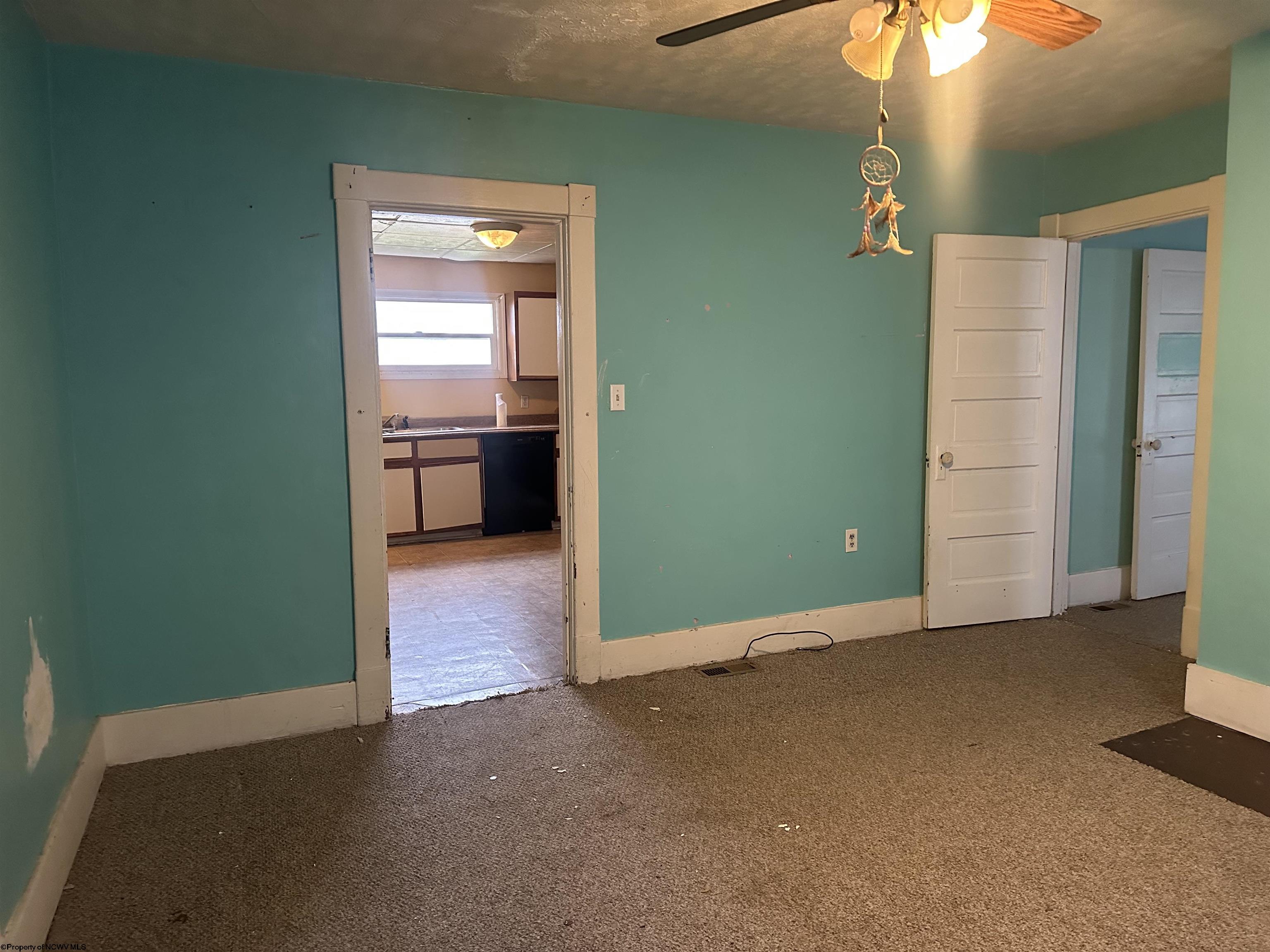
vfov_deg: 56.8
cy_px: 476
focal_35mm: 24
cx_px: 635
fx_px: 881
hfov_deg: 71.6
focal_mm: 6.86
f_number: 1.78
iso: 800
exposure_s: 1/40
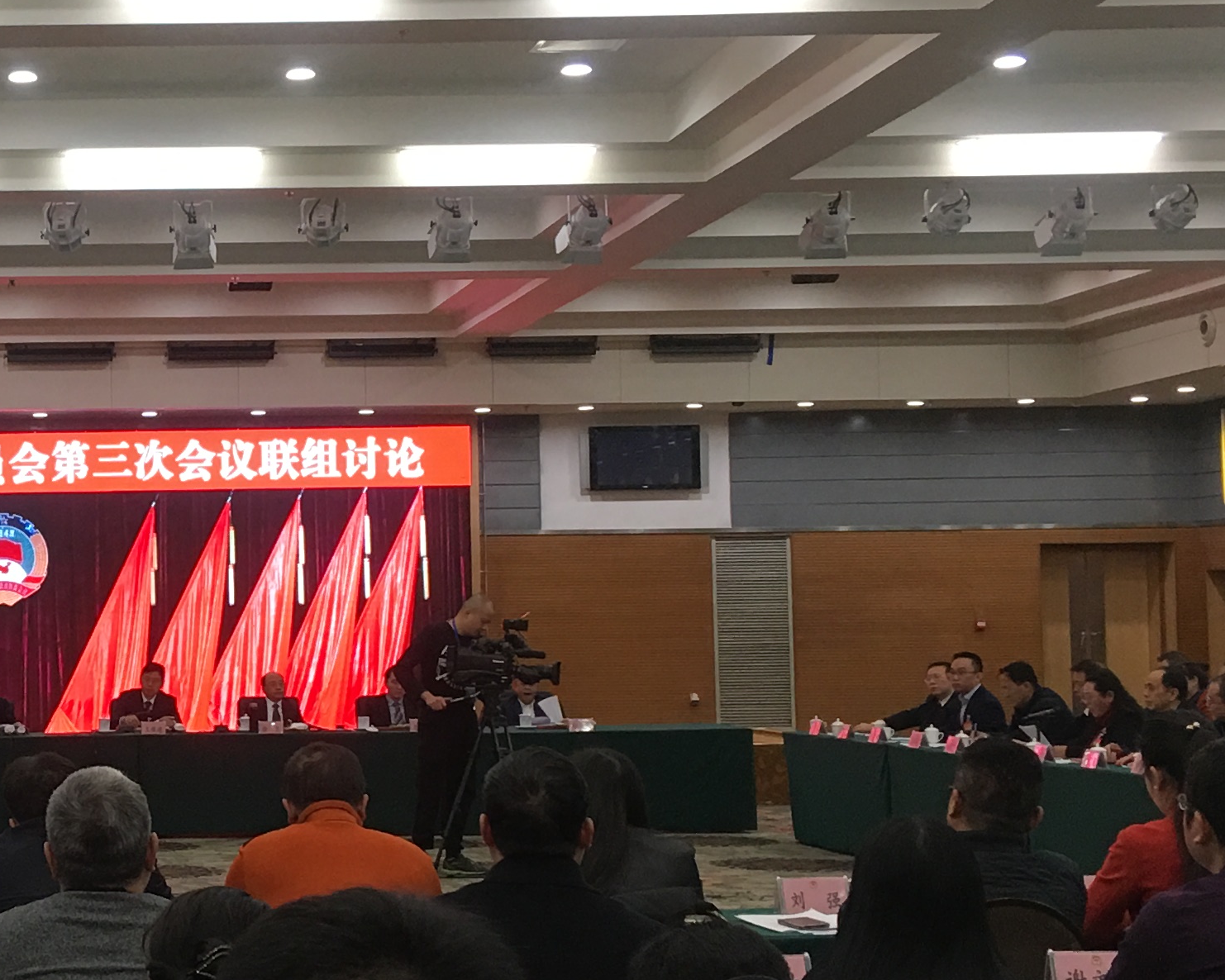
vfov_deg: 19.9
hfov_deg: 23.7
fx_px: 2792
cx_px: 2
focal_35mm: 77
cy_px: 552
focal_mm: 4.15
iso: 40
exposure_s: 1/33
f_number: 2.2
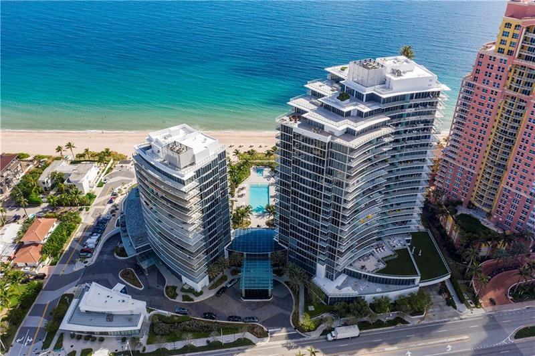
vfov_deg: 46.3
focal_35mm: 28
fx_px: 416
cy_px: 178
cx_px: 268
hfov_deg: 65.5
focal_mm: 10.26
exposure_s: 1/500
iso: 100
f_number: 6.3
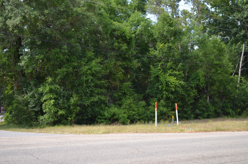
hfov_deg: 36.9
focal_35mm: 54
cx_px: 124
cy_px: 82
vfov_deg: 25.0
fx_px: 371
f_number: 5
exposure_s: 1/200
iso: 125
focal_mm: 36
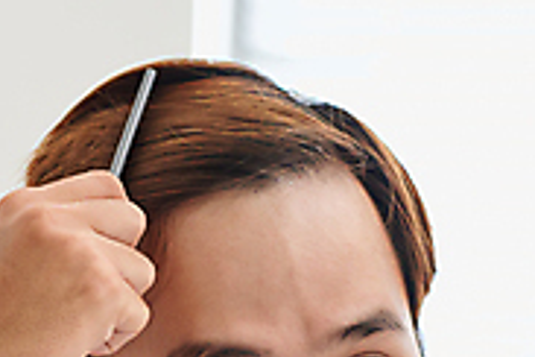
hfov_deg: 12.5
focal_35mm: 164
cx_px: 231
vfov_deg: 8.3
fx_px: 2437
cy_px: 430
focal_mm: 50
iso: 200
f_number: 2.8
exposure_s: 1/125
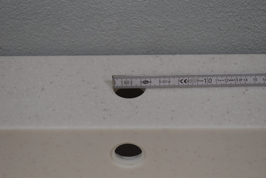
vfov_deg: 16.6
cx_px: 133
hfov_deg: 24.6
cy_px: 89
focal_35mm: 82
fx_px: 610
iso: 250
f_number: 5.6
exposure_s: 1/125
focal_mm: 55
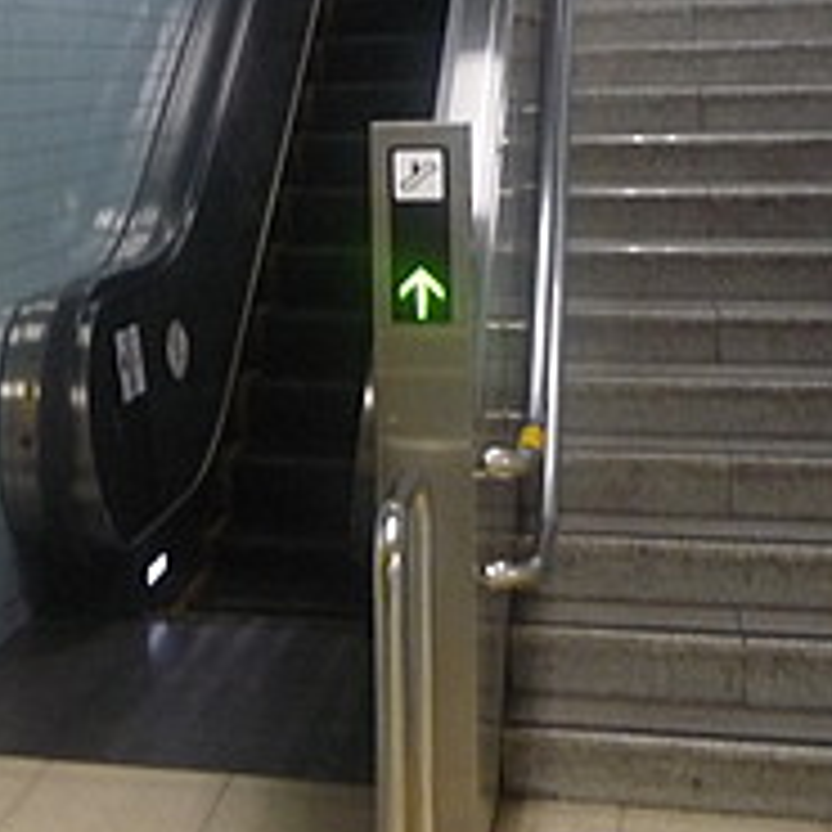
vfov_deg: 21.3
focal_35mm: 79
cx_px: -189
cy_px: 43
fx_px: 2148
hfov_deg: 20.4
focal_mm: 5.5
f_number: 2.8
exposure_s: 1/30
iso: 400
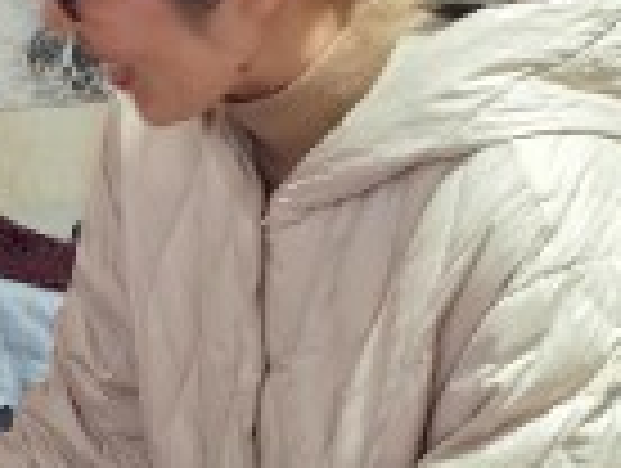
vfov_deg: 9.5
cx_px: 9
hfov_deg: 12.5
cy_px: 490
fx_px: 2803
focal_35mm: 156
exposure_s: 1/50
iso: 320
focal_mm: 5.52
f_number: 1.9
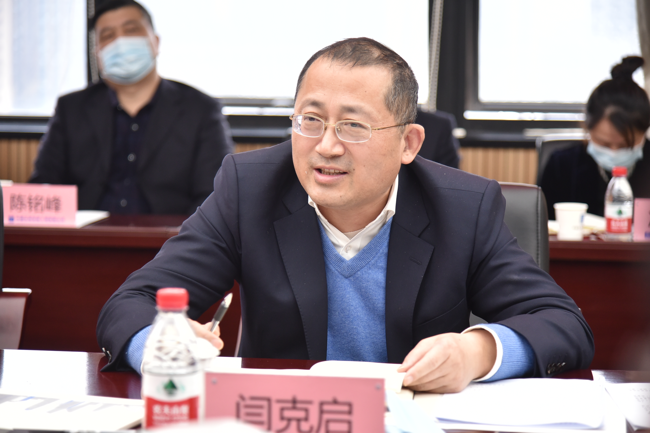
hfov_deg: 20.8
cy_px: 216
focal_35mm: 98
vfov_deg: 14.0
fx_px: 1769
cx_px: 325
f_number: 4
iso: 1600
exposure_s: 1/100
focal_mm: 98
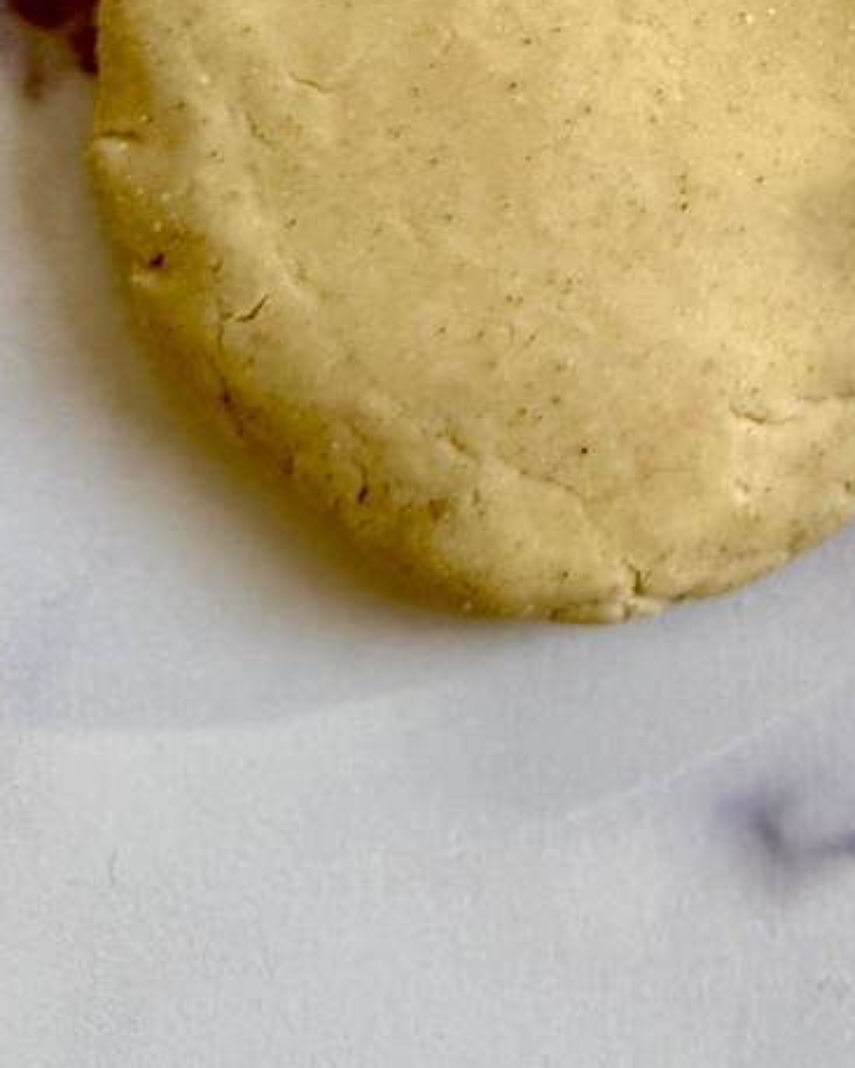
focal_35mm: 82
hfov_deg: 17.3
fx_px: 2592
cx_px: 1196
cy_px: -386
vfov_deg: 20.8
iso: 80
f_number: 1.78
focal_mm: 6.76
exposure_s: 1/121
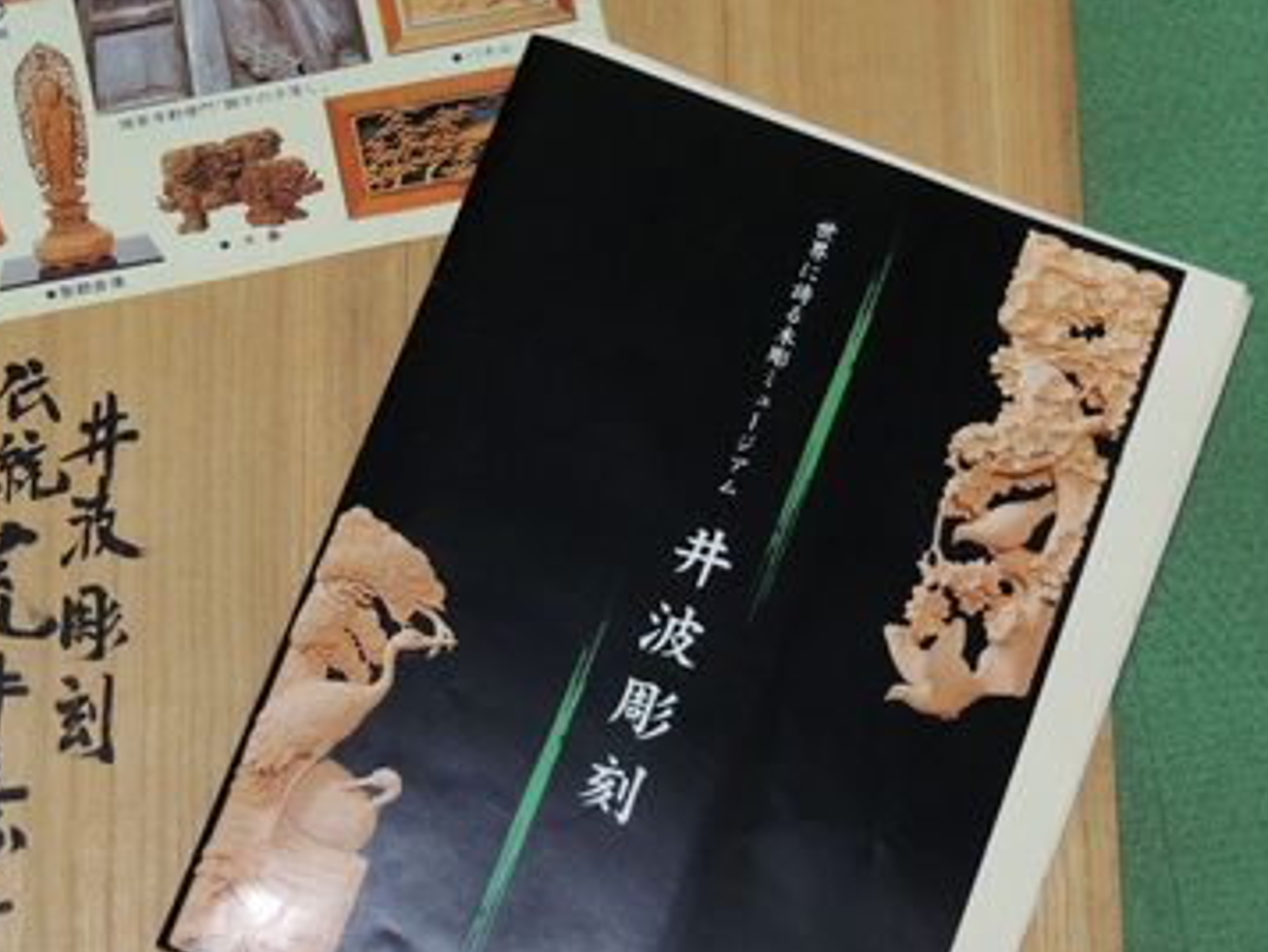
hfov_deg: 23.2
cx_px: 444
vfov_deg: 17.6
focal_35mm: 84
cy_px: 398
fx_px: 3078
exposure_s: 1/80
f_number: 3.6
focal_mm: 8.9
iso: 280
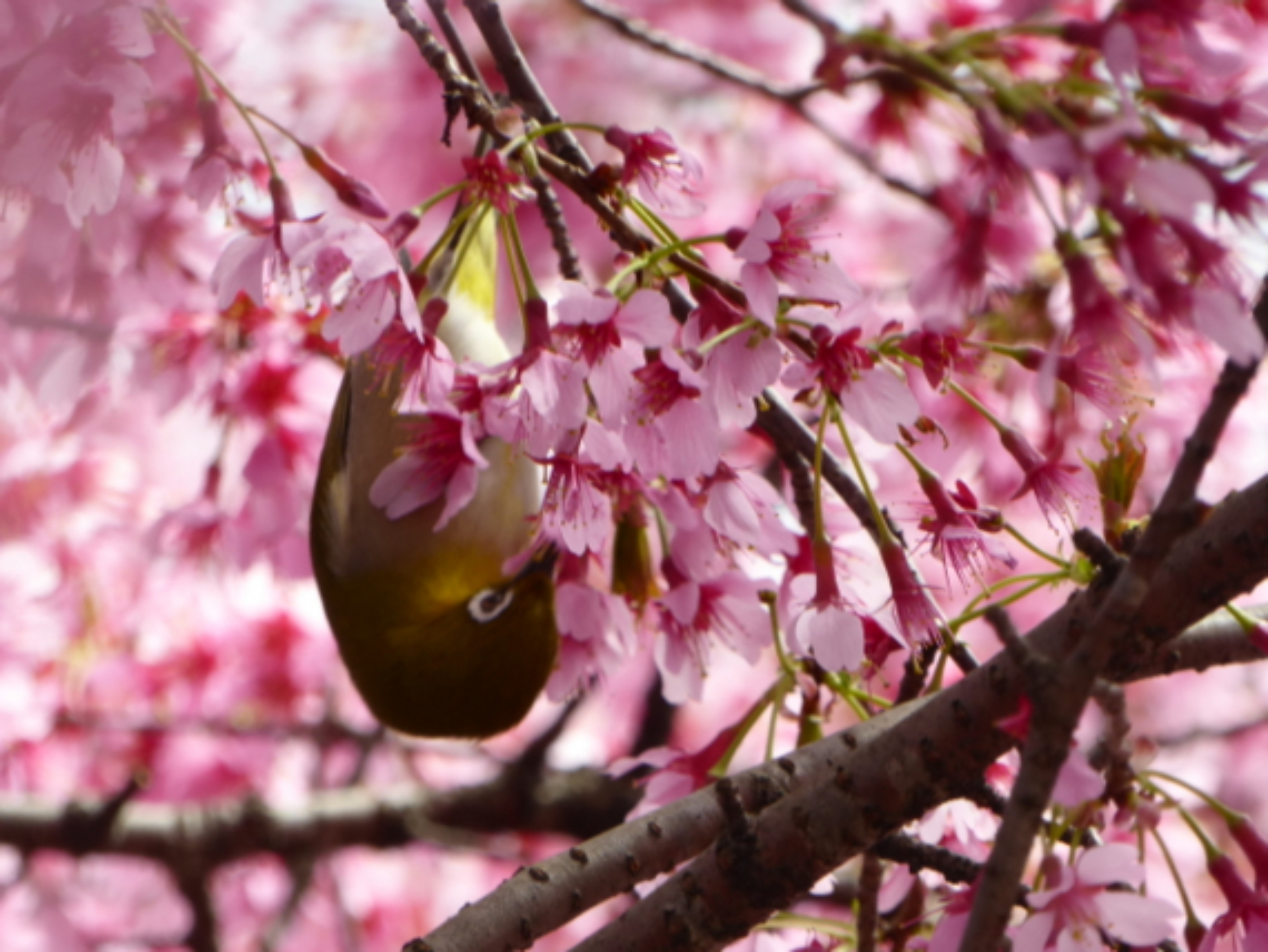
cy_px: 476
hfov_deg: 2.6
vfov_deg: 2.0
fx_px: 27594
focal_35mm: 753
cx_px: 634
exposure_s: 1/125
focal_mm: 121.5
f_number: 6.3
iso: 125
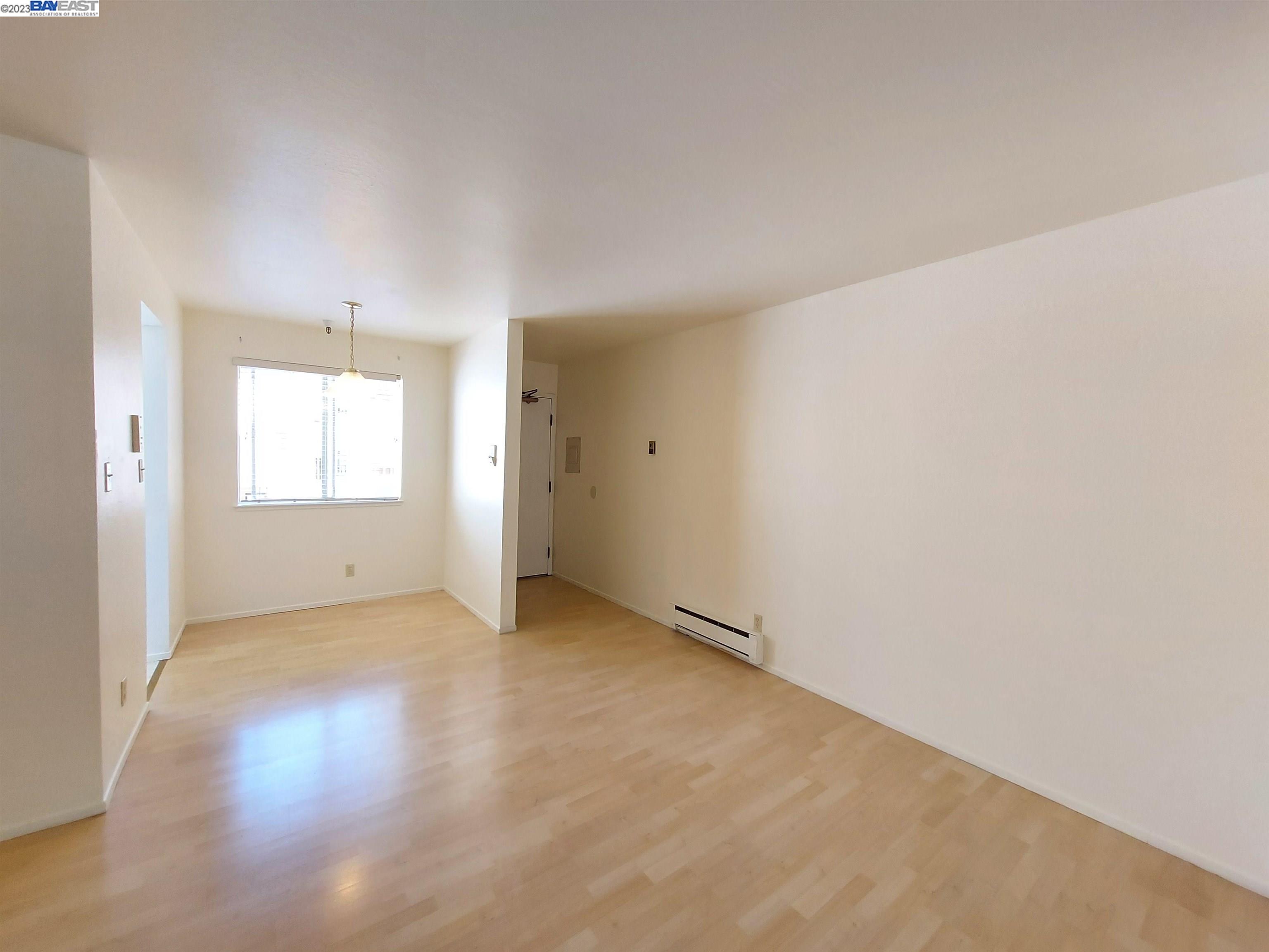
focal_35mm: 13
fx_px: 477
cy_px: 476
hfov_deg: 106.2
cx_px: 634
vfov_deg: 89.9
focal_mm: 1.74
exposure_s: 1/60
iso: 200
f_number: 2.2
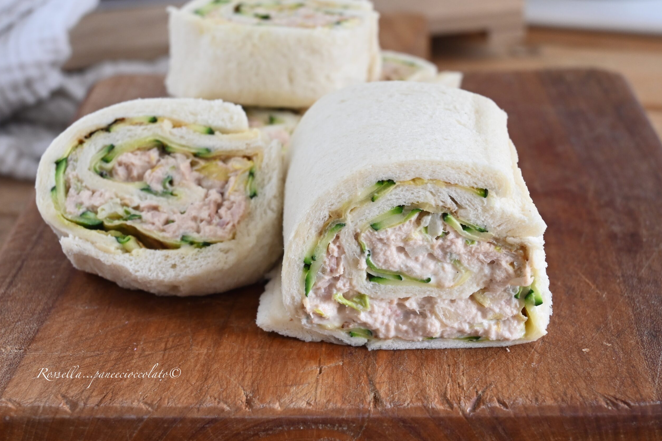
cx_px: 329
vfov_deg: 20.9
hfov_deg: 31.0
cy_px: 223
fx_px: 1195
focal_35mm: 65
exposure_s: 1/50
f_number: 7.1
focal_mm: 43
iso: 640
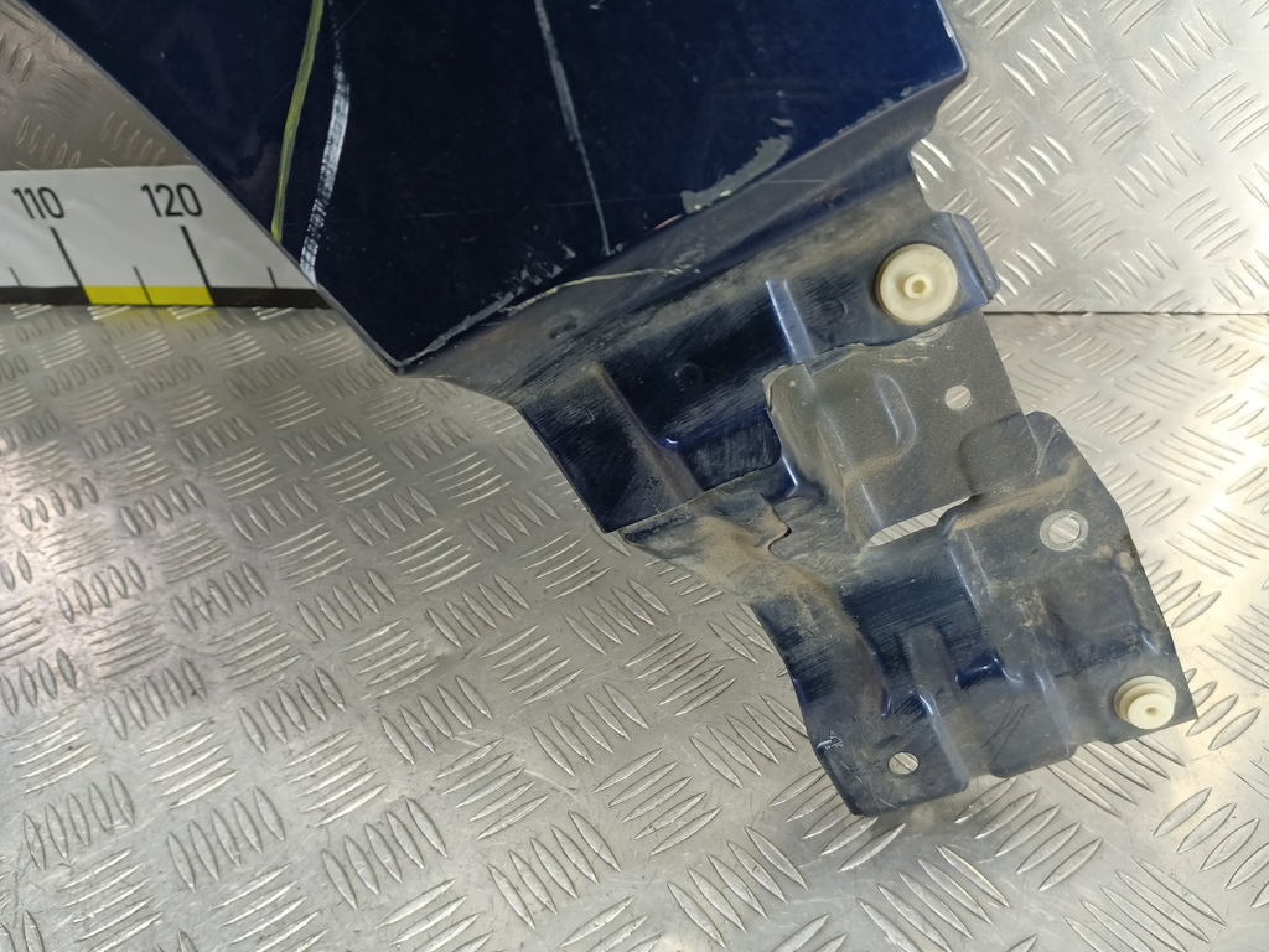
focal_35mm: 23
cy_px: 476
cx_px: 634
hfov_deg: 73.9
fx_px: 843
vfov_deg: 58.9
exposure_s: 1/50
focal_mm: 4.11
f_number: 1.6
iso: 201
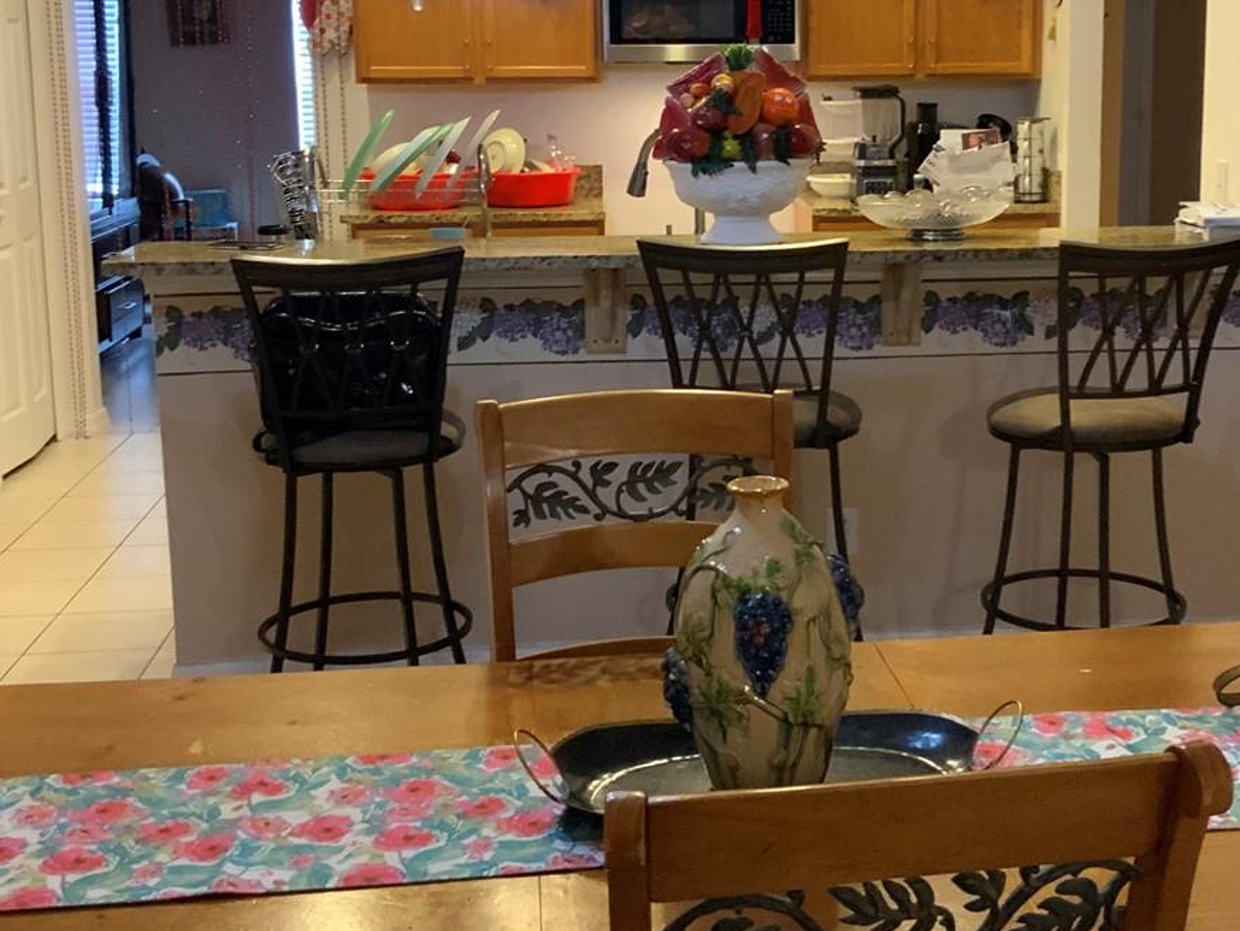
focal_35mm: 53
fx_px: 1899
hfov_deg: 35.9
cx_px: 781
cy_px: 326
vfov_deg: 27.4
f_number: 1.8
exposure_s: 1/30
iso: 200
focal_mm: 3
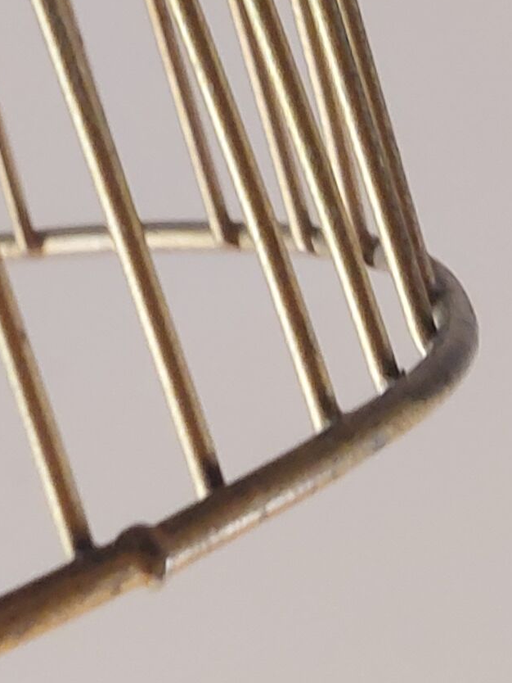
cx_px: -527
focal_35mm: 133
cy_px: -502
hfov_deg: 10.3
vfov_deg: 13.5
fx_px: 2622
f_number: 1.8
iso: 160
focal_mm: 5.23
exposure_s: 1/50
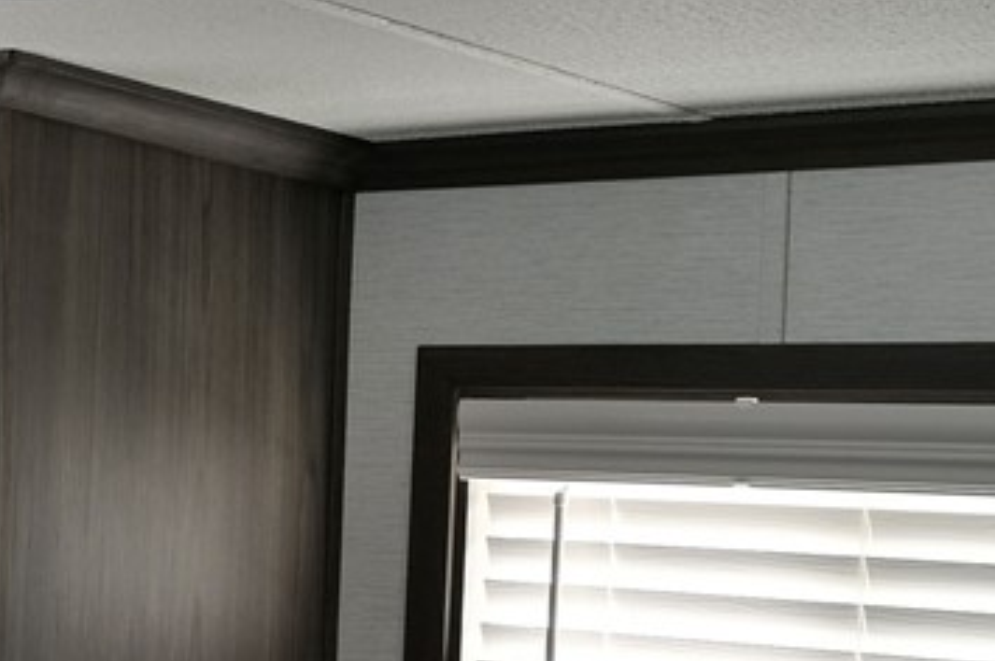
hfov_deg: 16.4
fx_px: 2706
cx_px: -936
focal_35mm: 98
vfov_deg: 13.8
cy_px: 560
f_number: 5.6
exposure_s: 1/3
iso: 200
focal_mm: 16
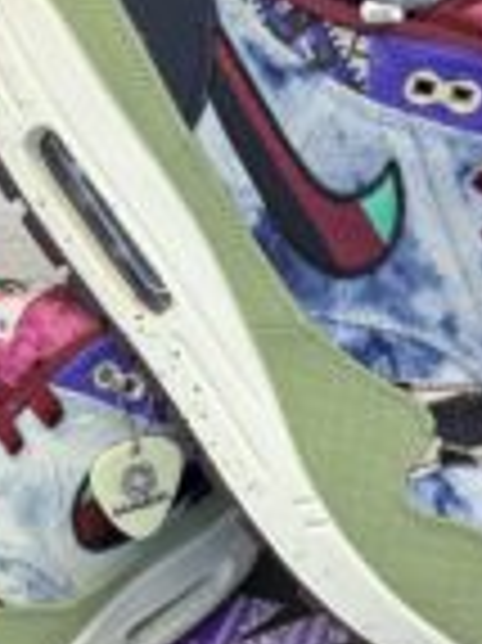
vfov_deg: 28.5
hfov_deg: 21.7
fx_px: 1246
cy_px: 491
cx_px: 104
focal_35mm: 67
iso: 80
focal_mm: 6.86
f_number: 1.78
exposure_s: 1/100
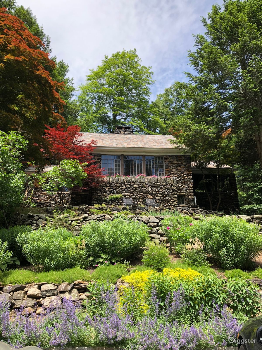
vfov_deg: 63.4
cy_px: 175
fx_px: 283
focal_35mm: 28
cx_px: 131
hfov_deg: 49.7
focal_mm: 3.99
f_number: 1.8
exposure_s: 1/857
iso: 20
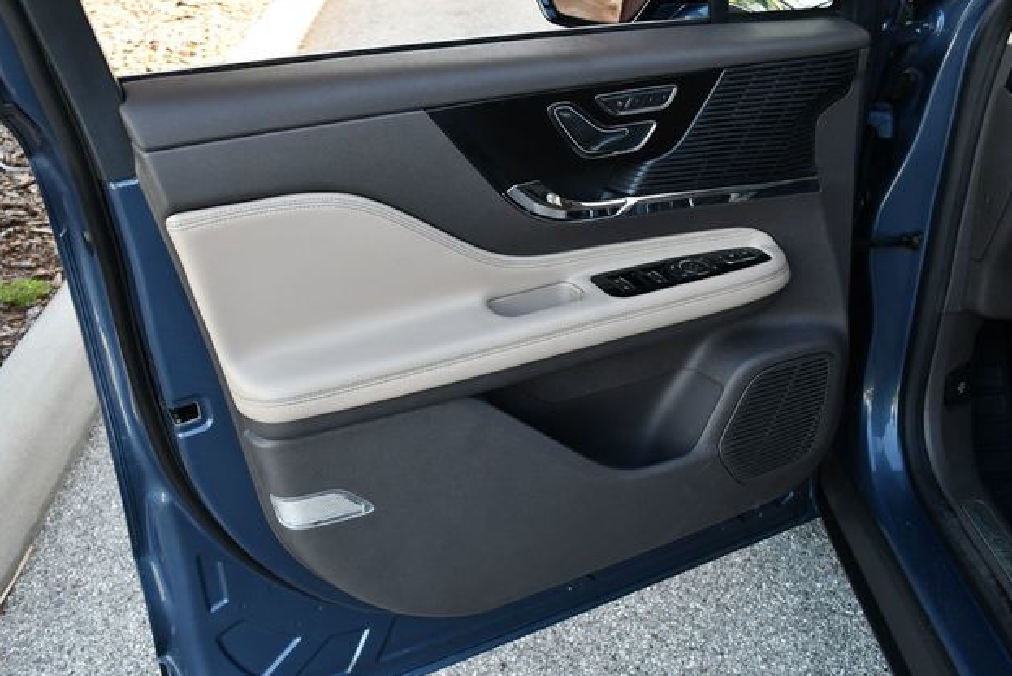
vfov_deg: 36.0
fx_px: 1041
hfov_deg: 51.9
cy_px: 332
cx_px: 504
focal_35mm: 37
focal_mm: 18
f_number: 4
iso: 400
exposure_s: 1/250
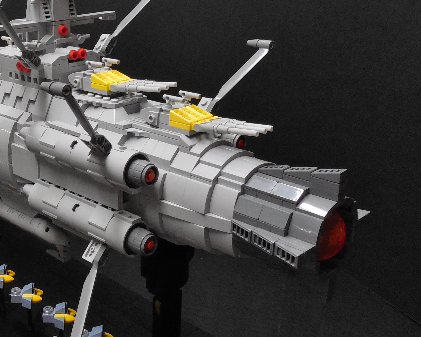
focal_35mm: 48
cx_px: 77
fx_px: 598
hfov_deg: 37.2
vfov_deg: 31.4
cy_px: 133
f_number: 3.3
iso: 320
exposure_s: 1/30
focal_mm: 4.5
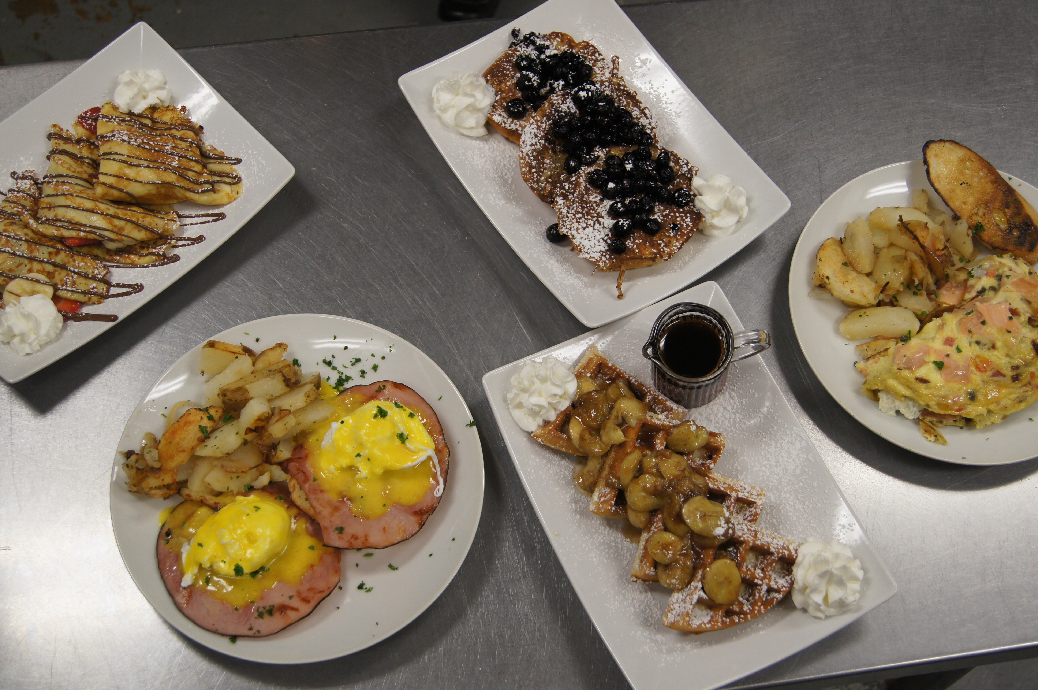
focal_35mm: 52
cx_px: 519
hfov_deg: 37.9
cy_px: 345
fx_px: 1512
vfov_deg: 25.7
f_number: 4.5
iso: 500
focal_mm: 35
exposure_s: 1/60
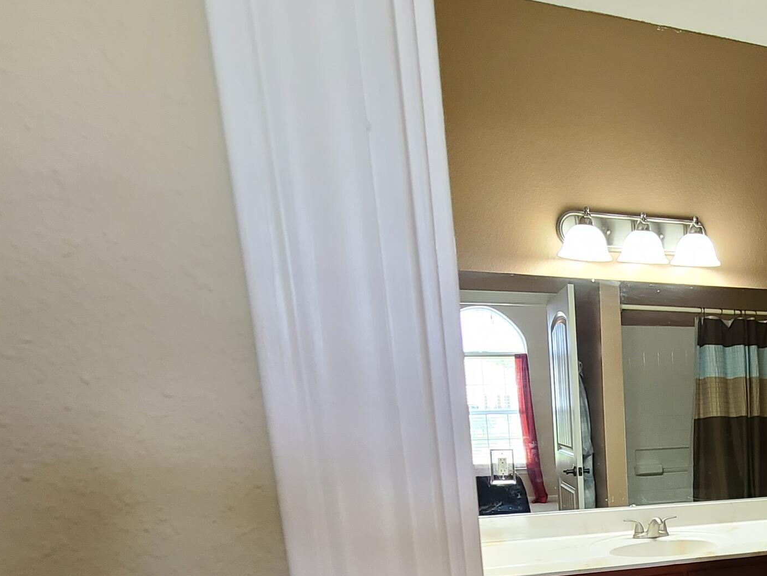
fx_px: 620
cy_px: 541
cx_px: 726
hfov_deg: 53.2
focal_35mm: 28
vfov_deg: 44.3
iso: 400
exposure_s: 1/60
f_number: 2.2
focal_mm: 2.2
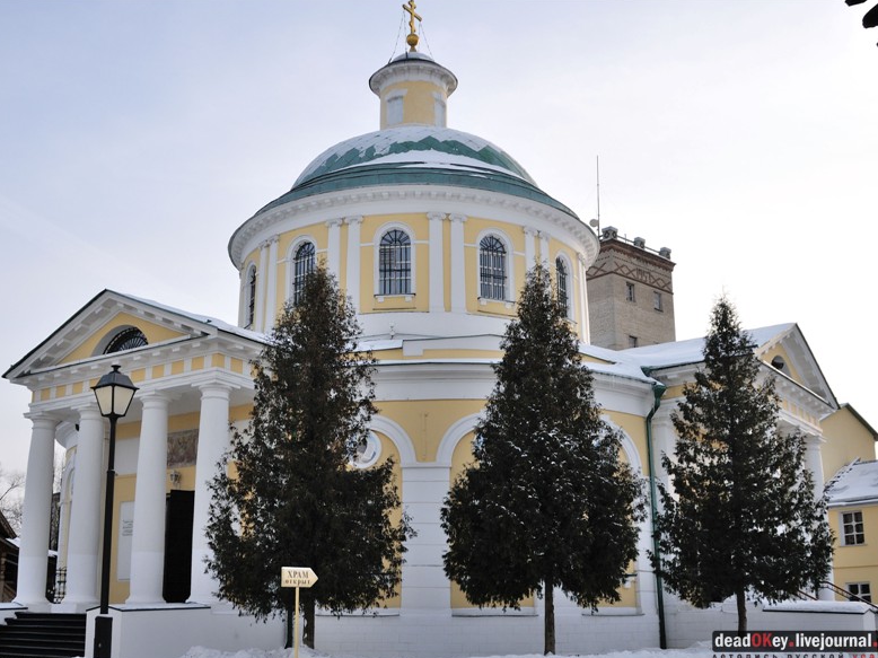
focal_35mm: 40
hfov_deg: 46.8
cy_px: 332
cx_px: 410
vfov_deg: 35.9
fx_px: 1014
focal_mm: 24
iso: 250
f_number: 7.1
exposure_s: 1/500
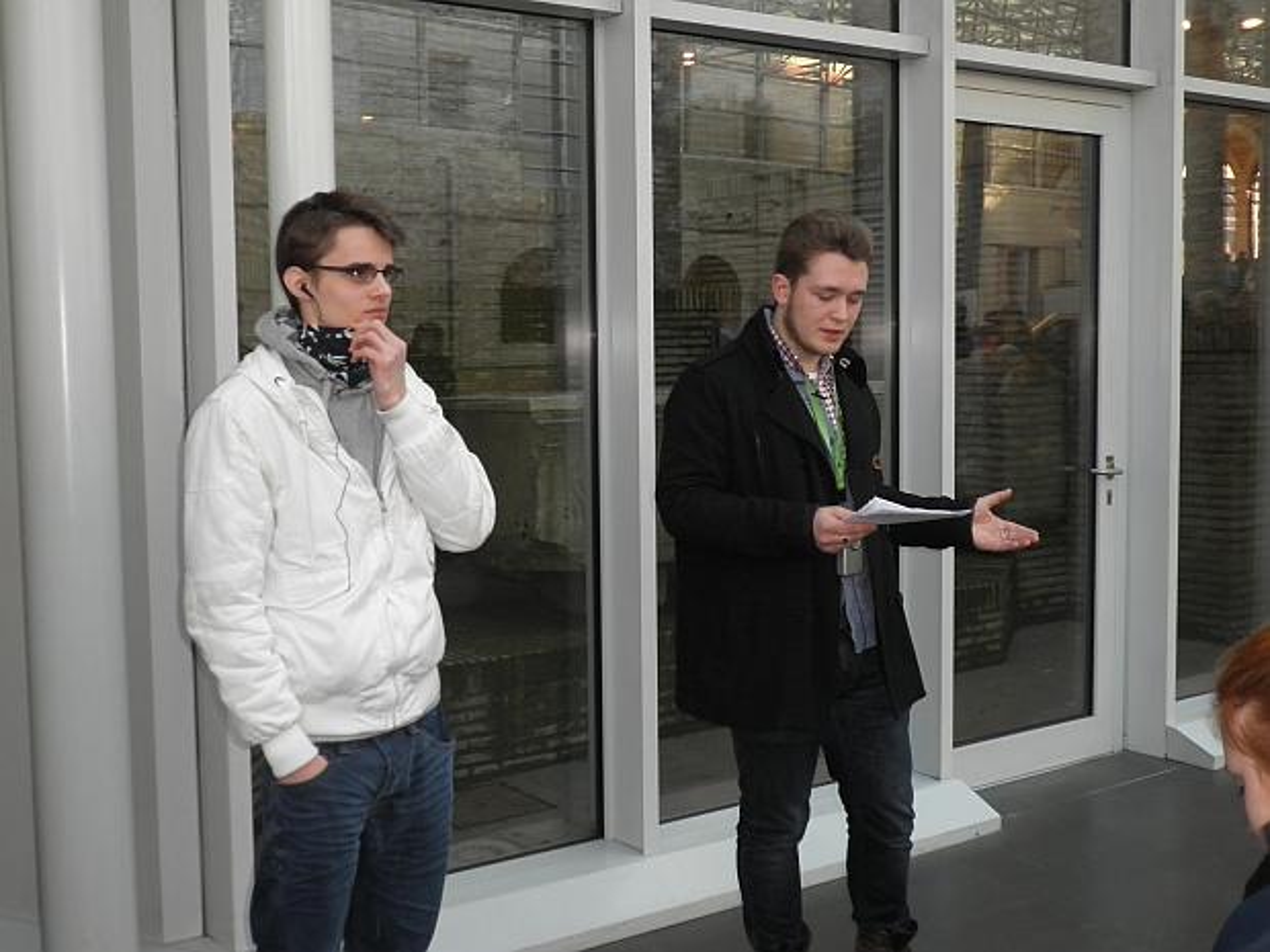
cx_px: 635
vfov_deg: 32.2
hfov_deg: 42.1
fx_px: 1651
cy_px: 476
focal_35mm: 45
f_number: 4.4
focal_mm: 8.2
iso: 160
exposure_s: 1/60
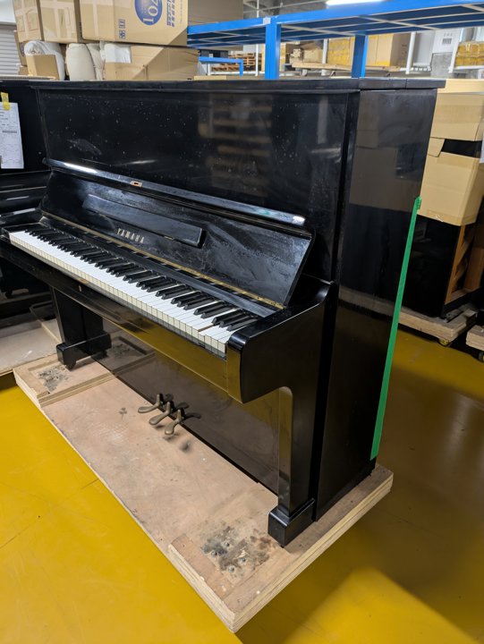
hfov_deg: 54.9
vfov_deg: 69.4
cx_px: 242
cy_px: 322
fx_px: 466
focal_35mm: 25
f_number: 1.89
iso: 190
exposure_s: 1/24
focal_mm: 5.43
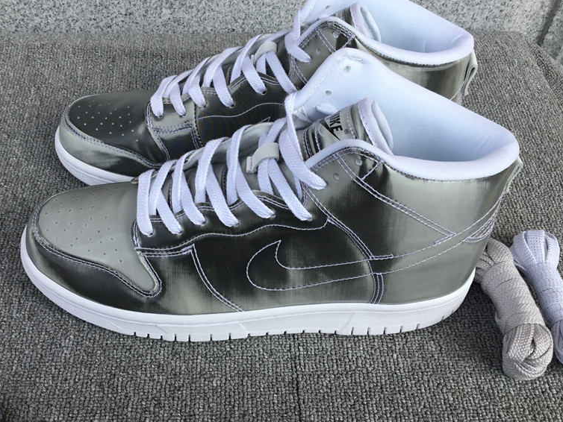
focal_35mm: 37
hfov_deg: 50.0
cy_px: 214
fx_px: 602
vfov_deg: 38.7
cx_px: 251
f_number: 2.4
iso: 25
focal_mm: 3.3
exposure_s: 1/641
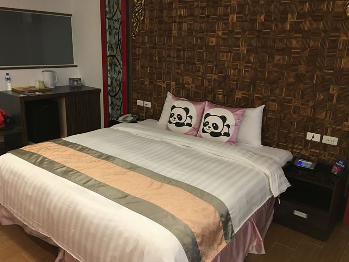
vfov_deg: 46.8
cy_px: 135
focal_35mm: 30
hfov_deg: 60.0
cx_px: 173
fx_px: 303
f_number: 2.2
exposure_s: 1/10
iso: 100
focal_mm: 4.15
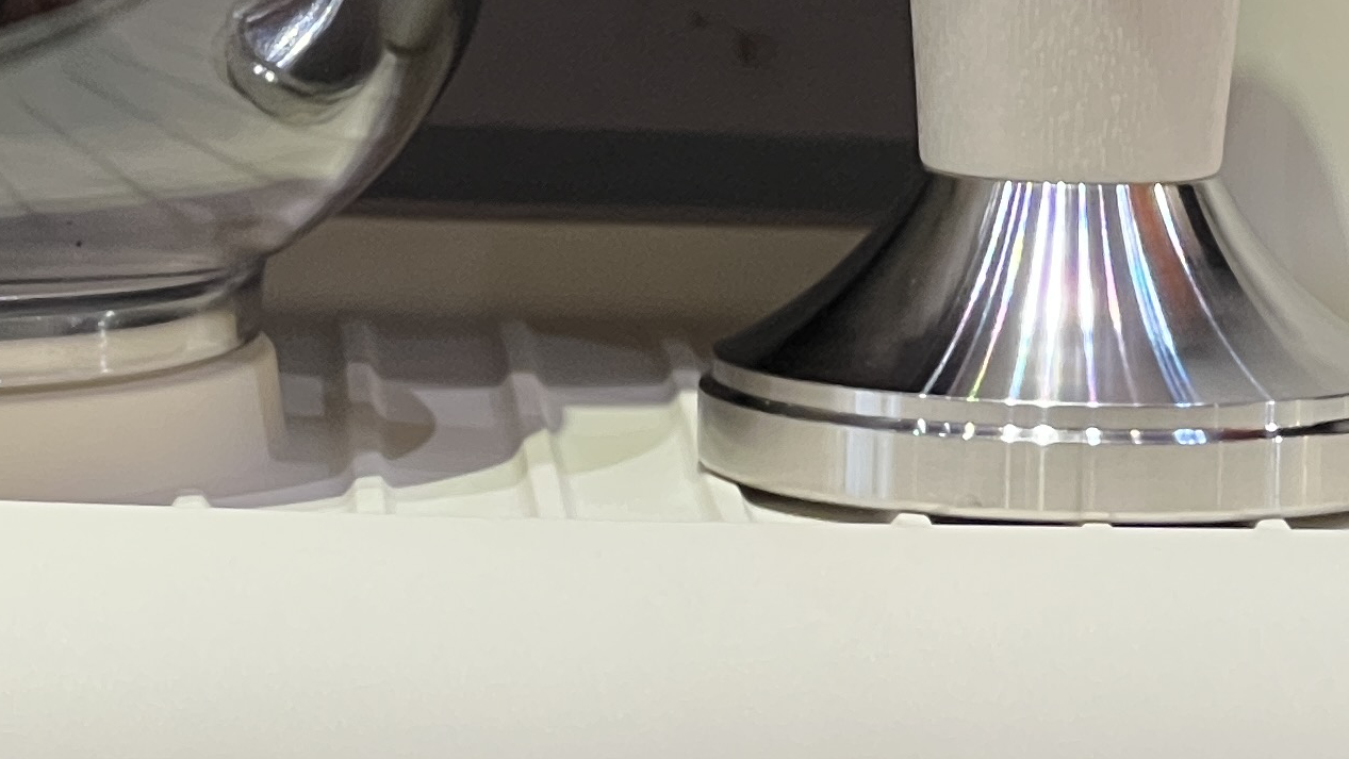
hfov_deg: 8.1
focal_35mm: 267
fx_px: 9552
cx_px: 531
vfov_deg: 4.5
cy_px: 700
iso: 250
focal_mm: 9
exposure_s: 1/100
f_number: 2.8
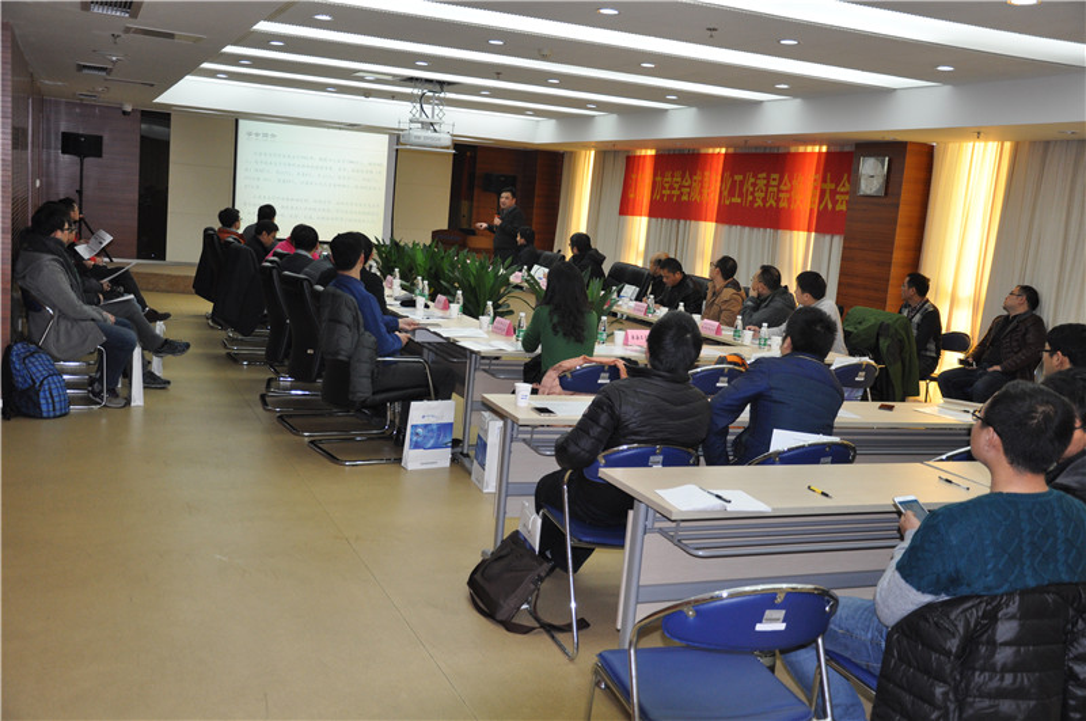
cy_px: 360
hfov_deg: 53.2
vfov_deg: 36.8
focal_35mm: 36
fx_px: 1084
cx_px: 543
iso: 720
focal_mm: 24
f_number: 3.8
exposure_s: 1/125
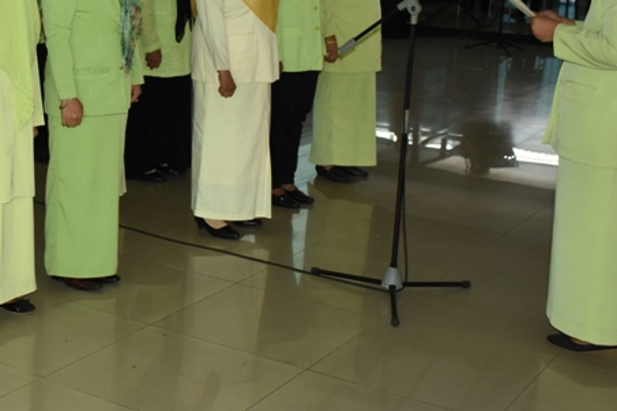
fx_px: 1045
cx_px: 44
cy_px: 71
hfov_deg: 31.1
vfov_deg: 21.9
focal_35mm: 61
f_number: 4
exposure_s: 1/60
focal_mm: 18
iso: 400
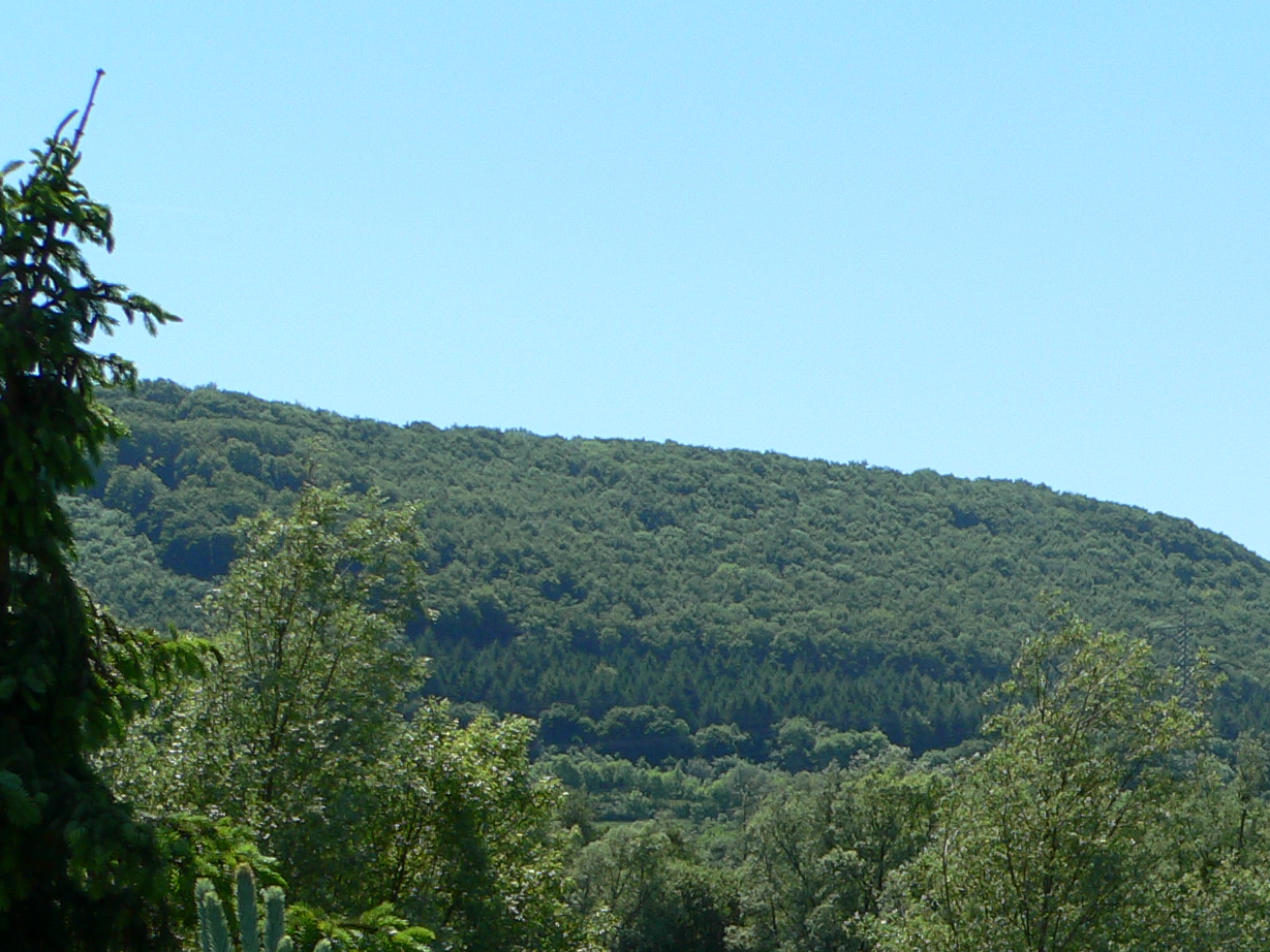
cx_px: 1318
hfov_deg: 24.6
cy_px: 979
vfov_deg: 19.0
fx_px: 2752
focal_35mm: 75
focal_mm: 6
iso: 80
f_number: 4.6
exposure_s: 1/500
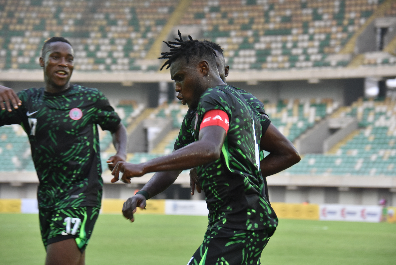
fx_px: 1848
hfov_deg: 12.2
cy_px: 132
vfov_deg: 8.2
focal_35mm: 168
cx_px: 198
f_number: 5.6
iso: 800
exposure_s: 1/320
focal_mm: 112
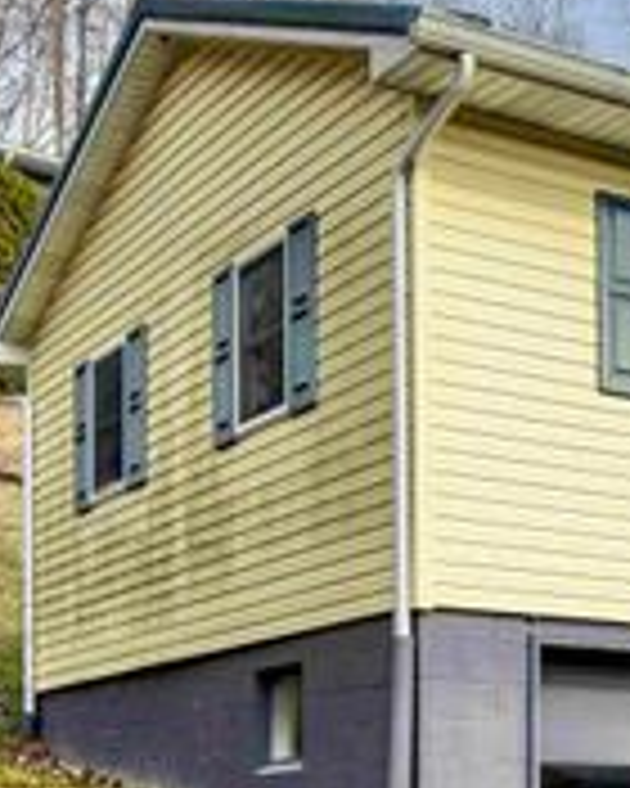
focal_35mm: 67
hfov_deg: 19.7
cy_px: 482
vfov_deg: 28.2
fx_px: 1562
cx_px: 958
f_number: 1.8
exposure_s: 1/3000
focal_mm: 6.76
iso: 100
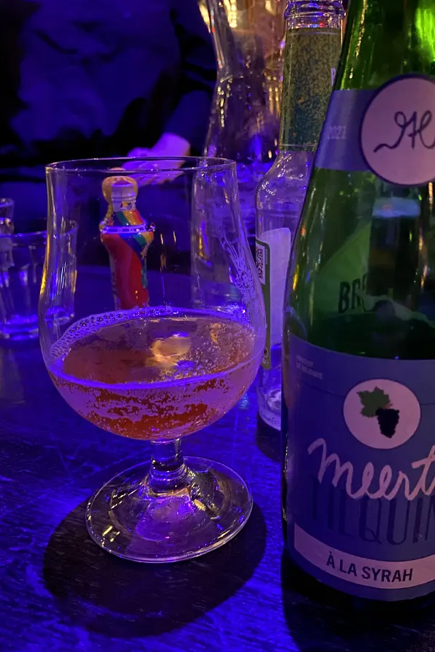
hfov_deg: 42.0
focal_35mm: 31
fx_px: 562
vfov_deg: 60.3
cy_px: 342
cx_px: 268
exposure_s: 1/8
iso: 1250
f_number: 1.8
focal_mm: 4.25
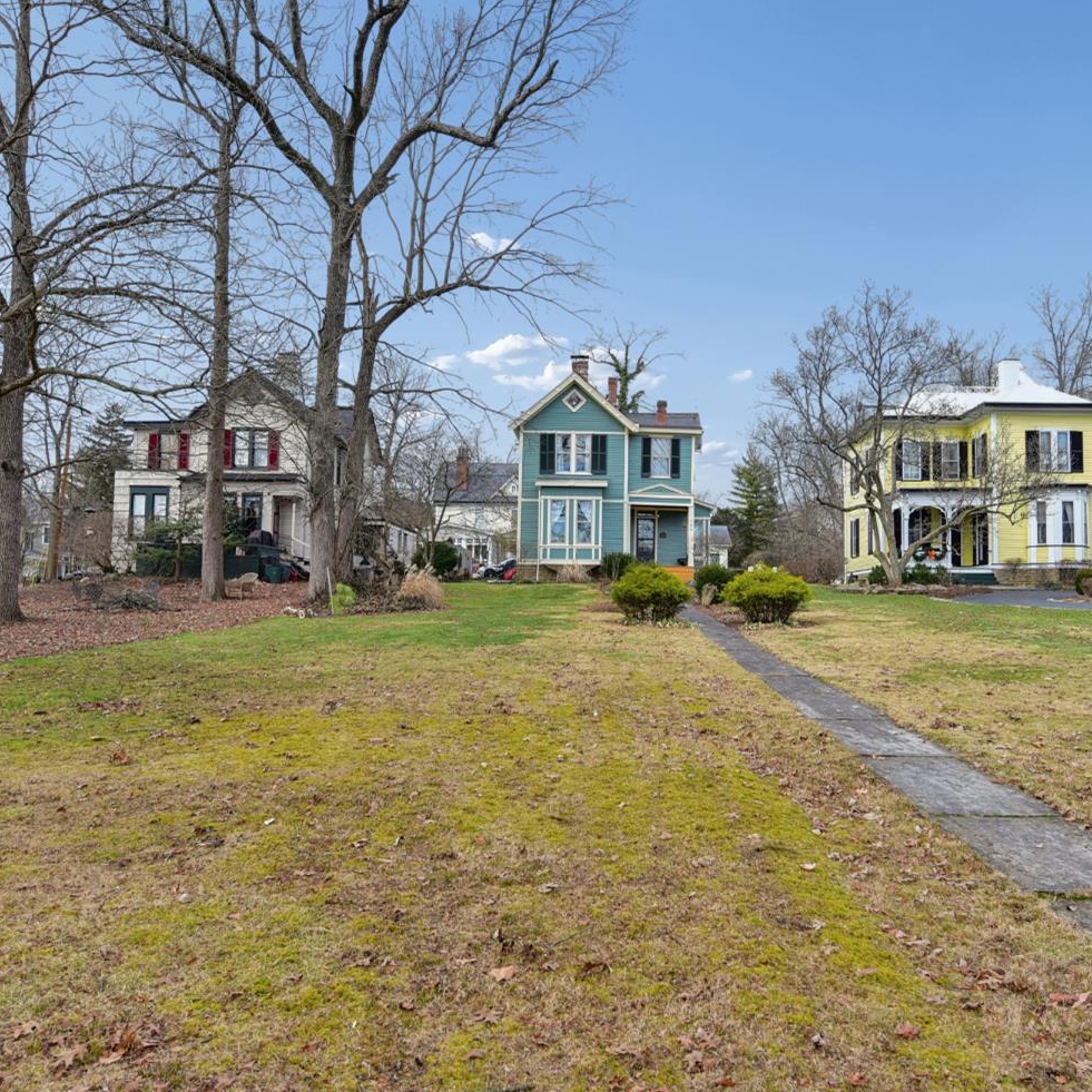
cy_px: 541
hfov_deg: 60.8
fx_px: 928
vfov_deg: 60.9
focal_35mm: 26
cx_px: 608
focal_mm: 20
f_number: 8
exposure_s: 1/160
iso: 400
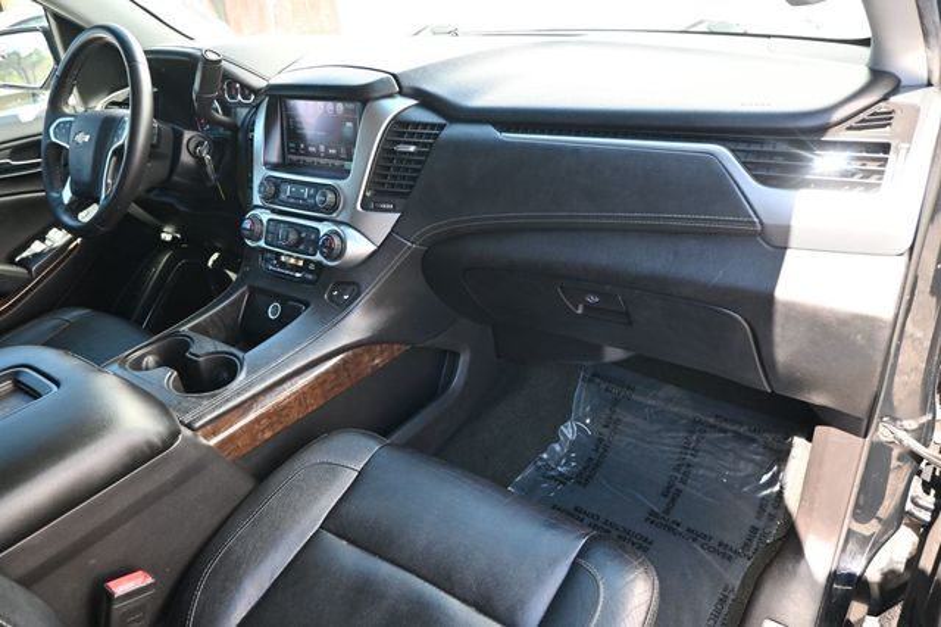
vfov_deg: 53.1
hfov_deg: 73.8
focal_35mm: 24
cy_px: 314
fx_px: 627
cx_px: 470
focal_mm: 16
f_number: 3.5
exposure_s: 1/125
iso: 500
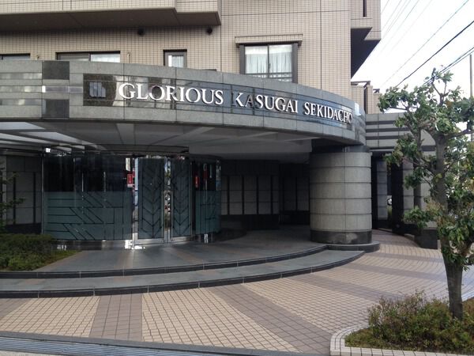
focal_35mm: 35
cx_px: 237
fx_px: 479
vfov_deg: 40.7
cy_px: 178
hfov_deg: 52.6
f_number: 2.4
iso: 50
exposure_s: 1/247
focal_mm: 4.28
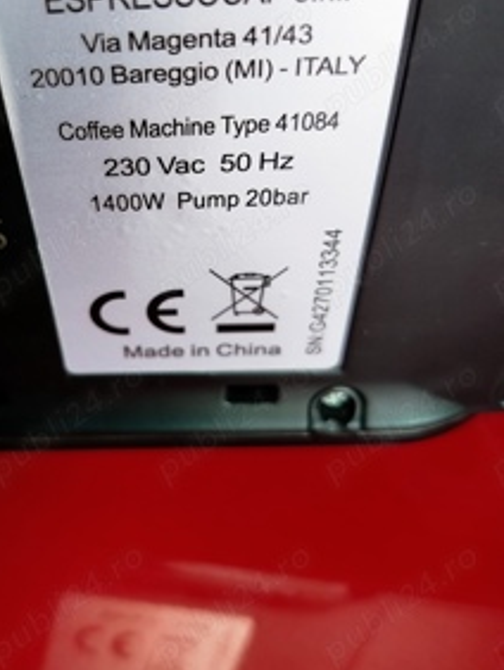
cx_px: 150
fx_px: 659
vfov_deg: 53.7
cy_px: 280
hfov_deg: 41.1
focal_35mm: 34
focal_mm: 5.31
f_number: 1.7
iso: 160
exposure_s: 1/60
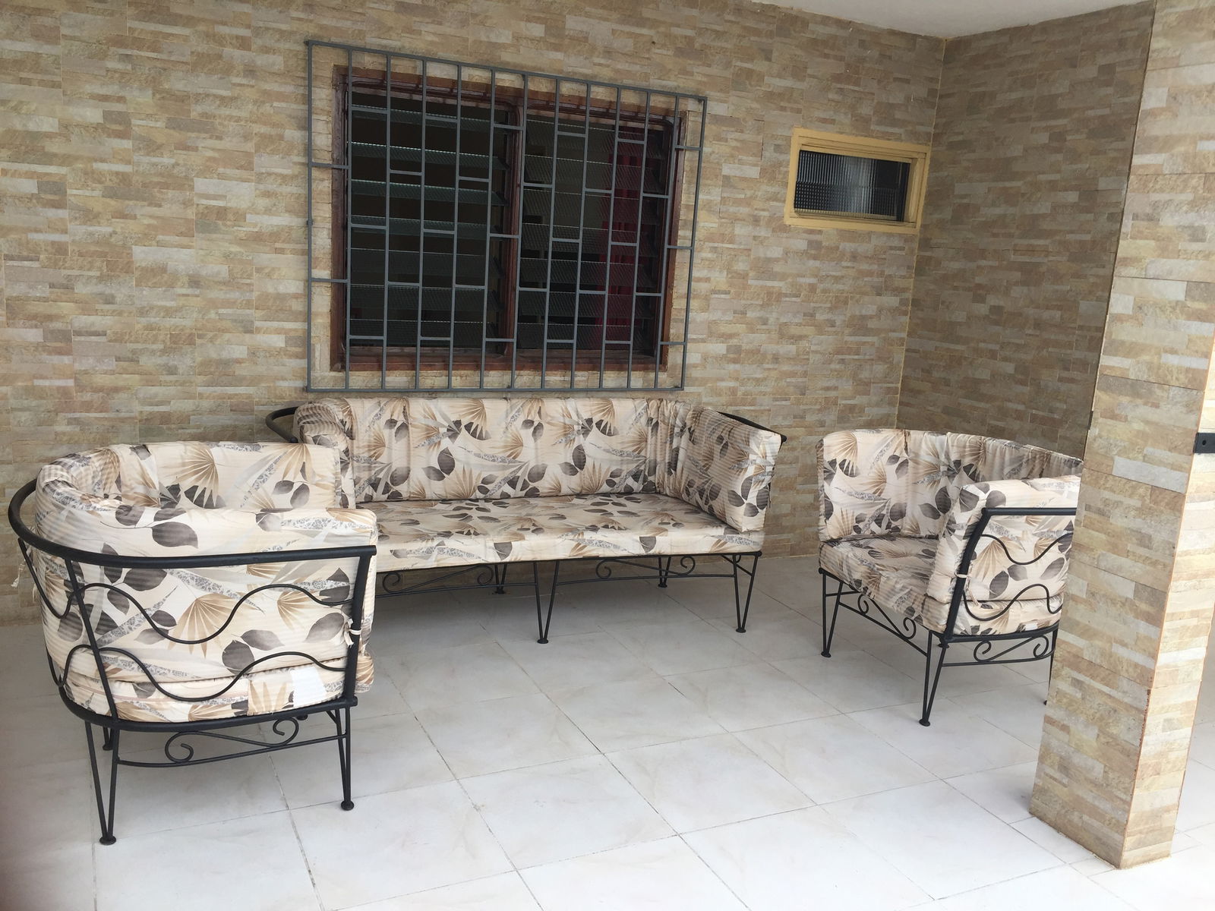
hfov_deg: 61.7
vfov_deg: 48.2
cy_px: 456
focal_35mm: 29
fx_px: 1018
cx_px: 608
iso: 32
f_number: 2.2
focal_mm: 4.15
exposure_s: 1/549
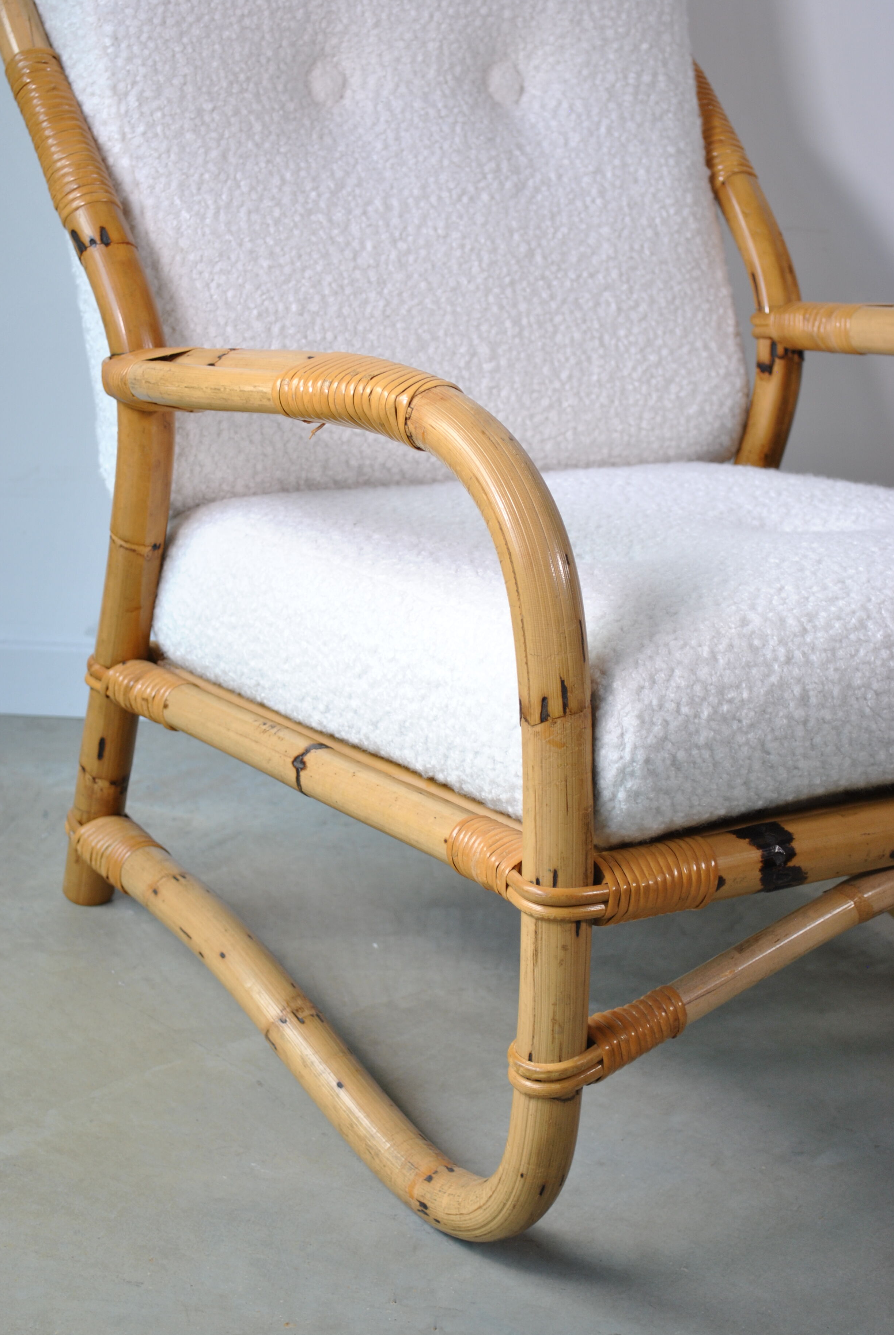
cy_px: 706
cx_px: 429
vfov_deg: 28.2
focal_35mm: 72
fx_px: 2657
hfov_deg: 19.1
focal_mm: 45
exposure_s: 1/50
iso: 200
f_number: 5.3
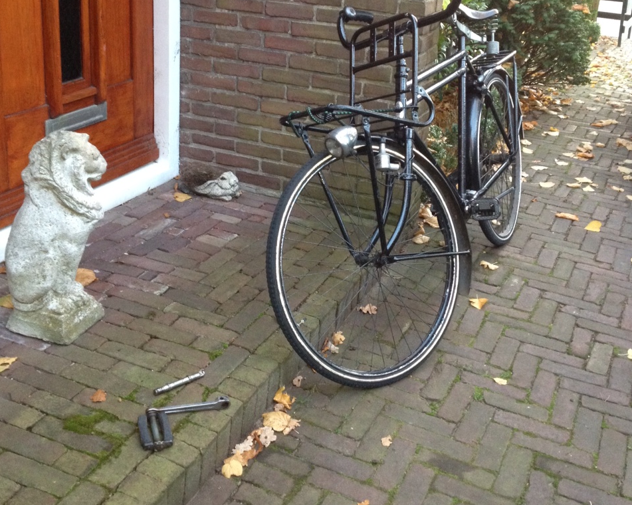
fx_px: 860
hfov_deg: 40.3
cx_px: 316
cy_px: 162
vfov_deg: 32.4
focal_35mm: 46
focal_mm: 4.28
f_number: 2.4
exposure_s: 1/20
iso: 200
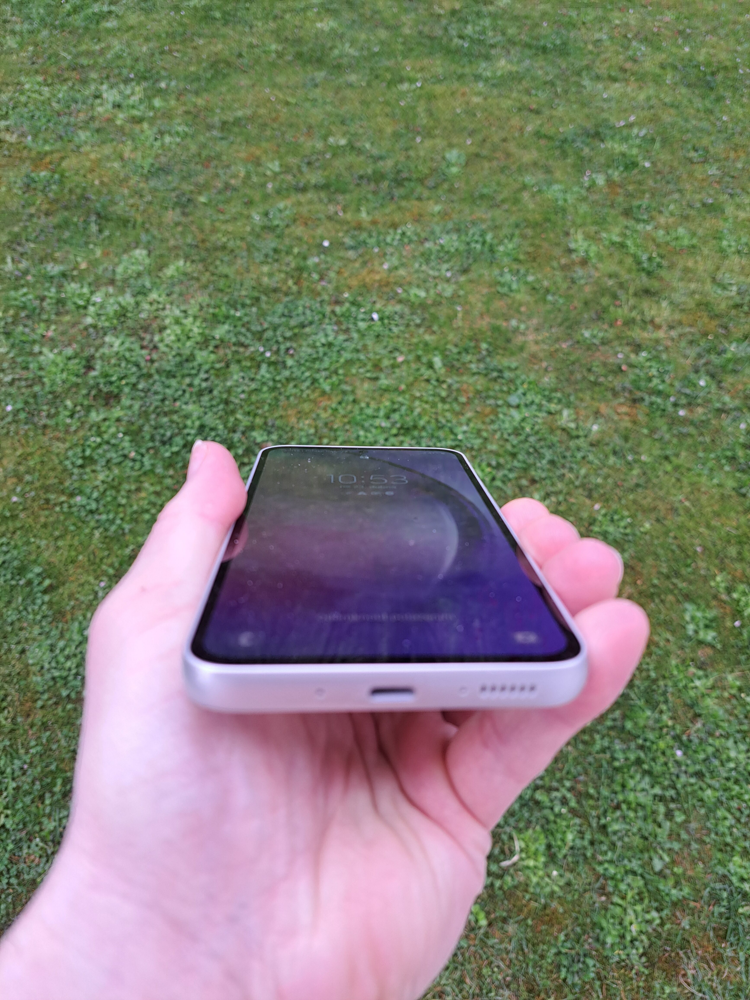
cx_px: 375
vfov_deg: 71.6
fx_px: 693
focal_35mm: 24
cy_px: 500
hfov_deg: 56.8
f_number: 1.8
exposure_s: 1/136
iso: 50
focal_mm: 5.23
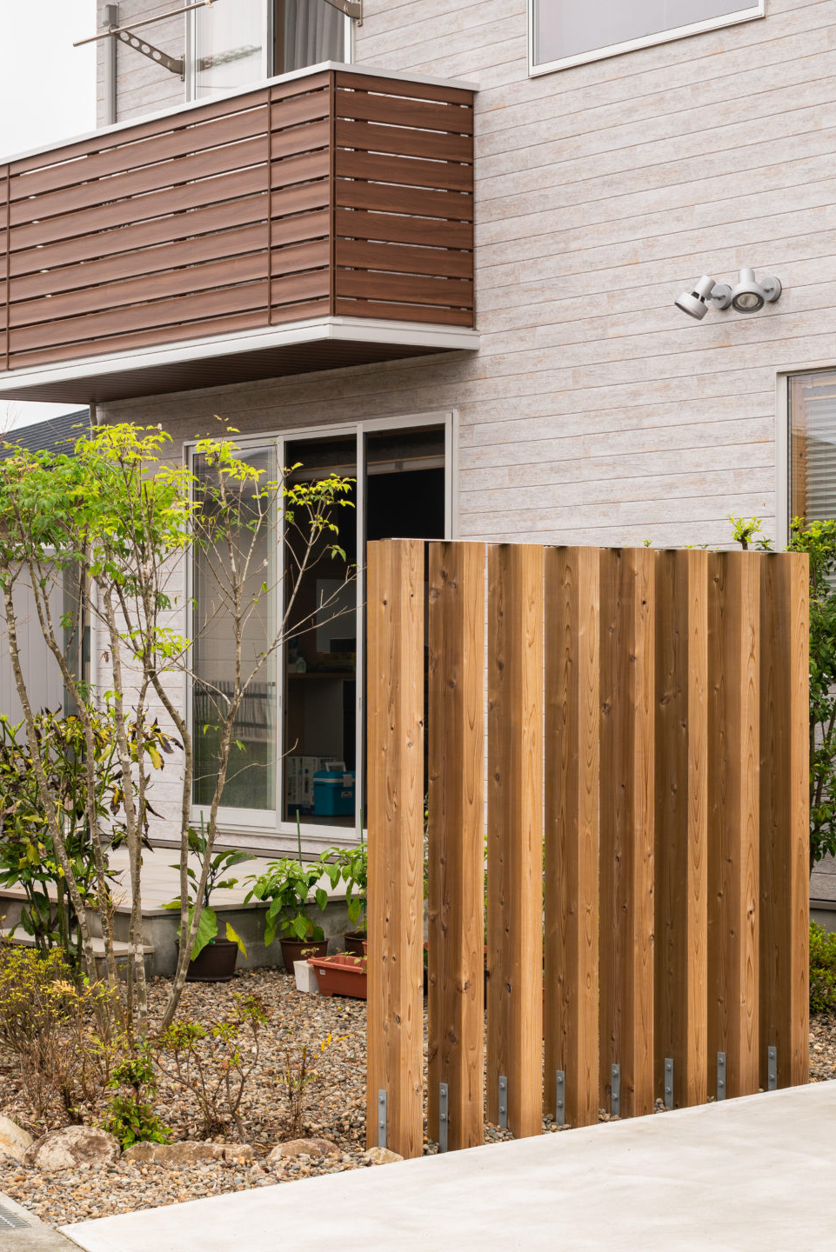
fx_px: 2784
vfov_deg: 25.3
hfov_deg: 17.1
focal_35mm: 80
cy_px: 480
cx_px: 377
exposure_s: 1/50
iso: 100
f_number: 9
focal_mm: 45
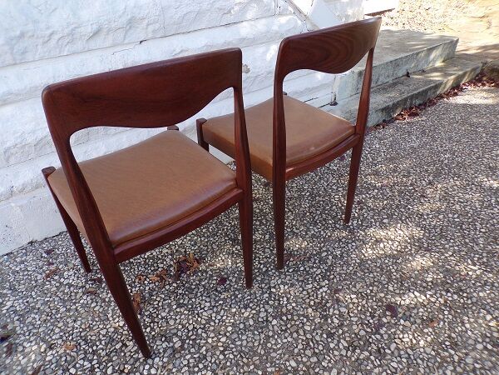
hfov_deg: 71.6
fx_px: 346
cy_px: 188
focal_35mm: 24
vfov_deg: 56.8
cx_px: 250
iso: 80
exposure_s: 1/105
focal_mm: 4.3
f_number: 4.3
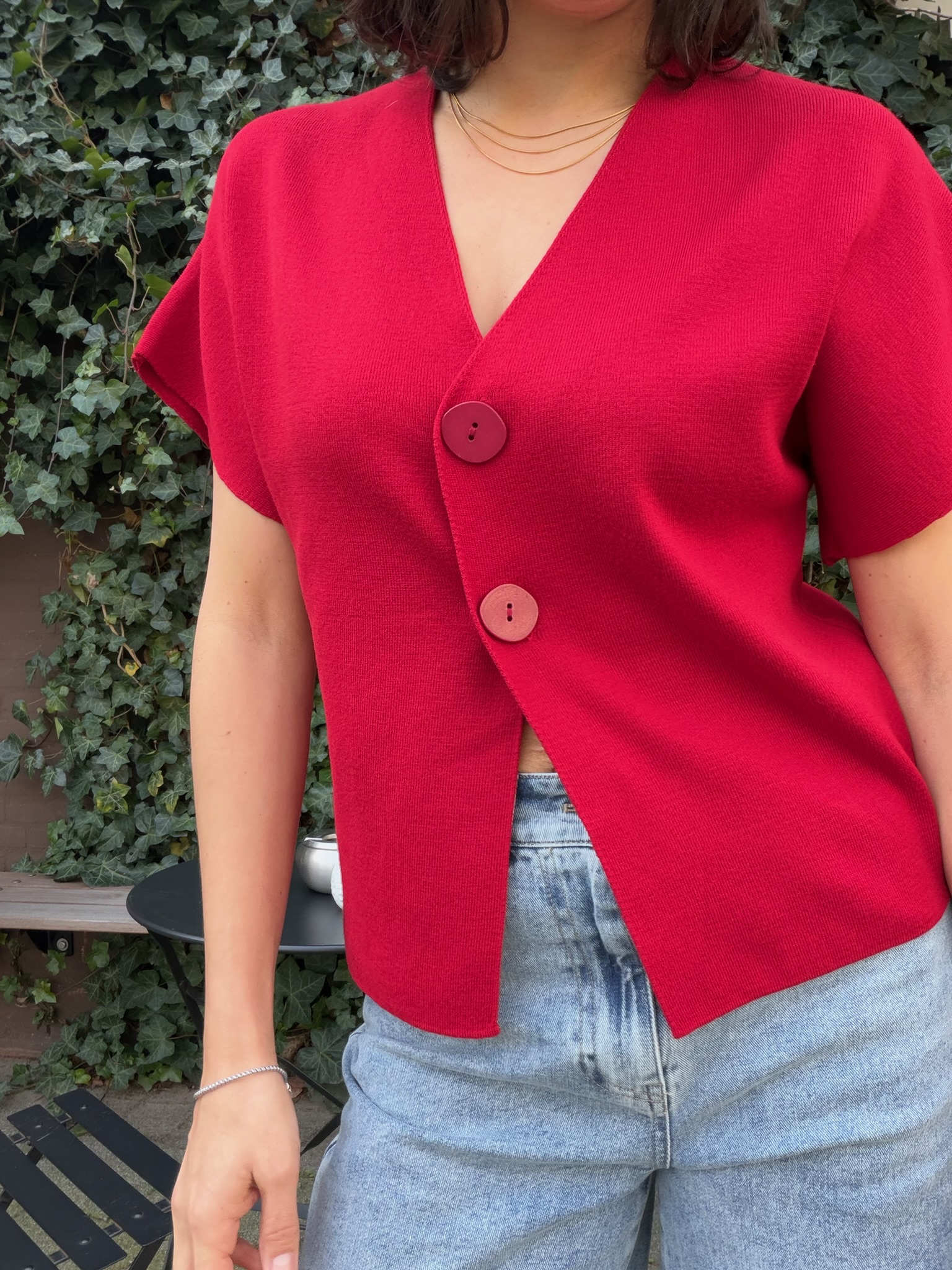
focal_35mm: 30
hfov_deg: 46.8
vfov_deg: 60.0
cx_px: 476
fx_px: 1100
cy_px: 635
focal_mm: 2.71
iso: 40
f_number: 1.9
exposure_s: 1/121
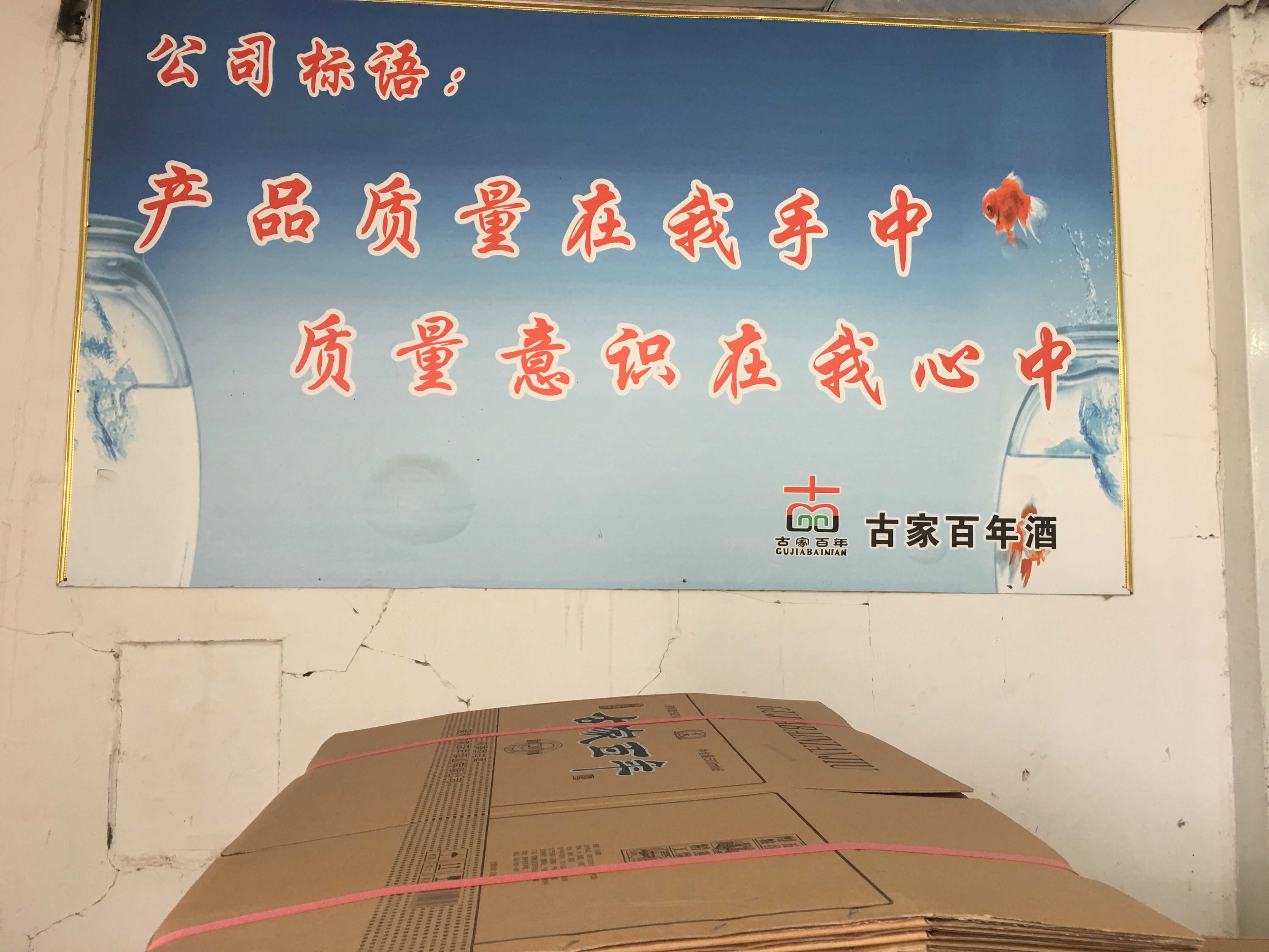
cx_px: 634
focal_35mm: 29
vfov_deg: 48.2
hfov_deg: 61.7
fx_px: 1063
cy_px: 476
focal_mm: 4.15
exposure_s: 1/17
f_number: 2.2
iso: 40
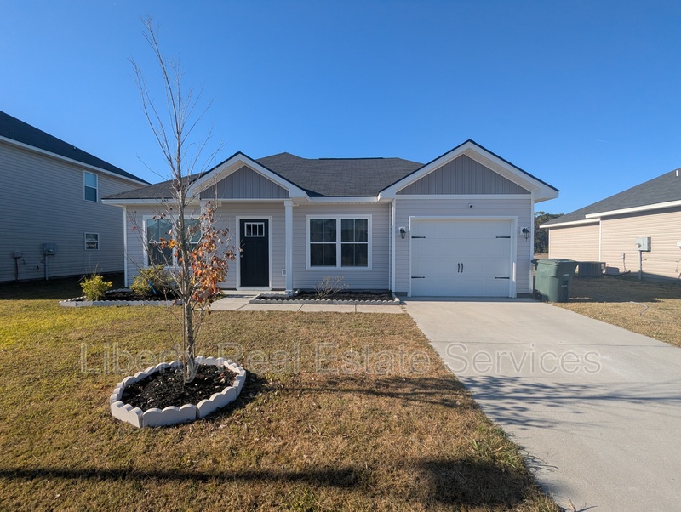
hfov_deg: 94.4
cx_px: 340
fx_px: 315
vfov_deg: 78.2
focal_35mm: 16
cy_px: 256
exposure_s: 1/1475
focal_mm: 2.35
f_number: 2.2
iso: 48
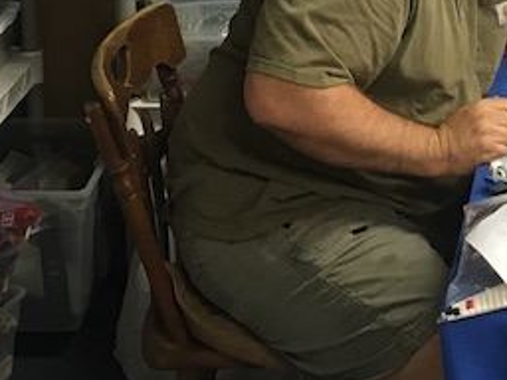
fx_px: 1699
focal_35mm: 116
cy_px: -234
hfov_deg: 16.8
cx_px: 424
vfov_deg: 12.0
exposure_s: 1/30
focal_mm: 4.15
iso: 64
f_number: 2.2
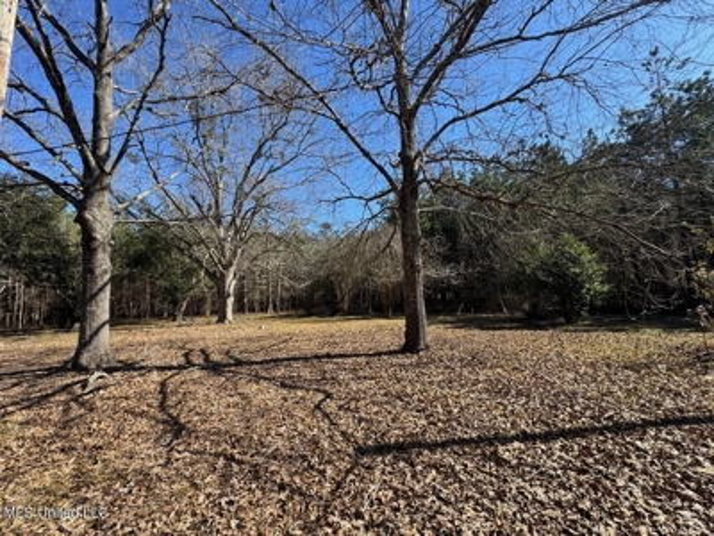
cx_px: 357
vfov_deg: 85.7
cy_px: 268
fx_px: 289
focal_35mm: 14
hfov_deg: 102.1
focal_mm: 2.22
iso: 40
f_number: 2.2
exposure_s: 1/840
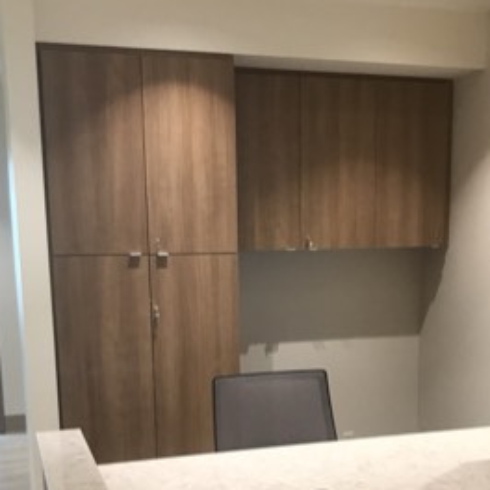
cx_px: 265
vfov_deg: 33.1
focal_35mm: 50
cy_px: 391
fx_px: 801
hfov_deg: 34.0
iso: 25
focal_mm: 3.99
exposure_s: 1/30
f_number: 1.8
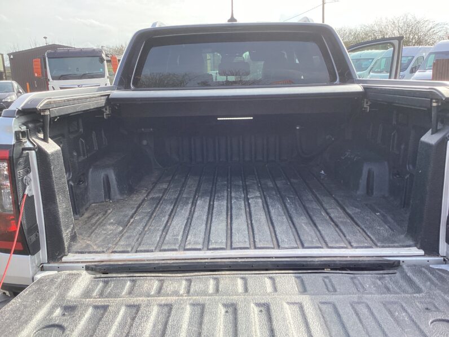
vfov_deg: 45.4
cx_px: 224
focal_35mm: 31
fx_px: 402
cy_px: 168
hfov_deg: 58.4
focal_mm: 3.3
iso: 25
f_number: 2.4
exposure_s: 1/359
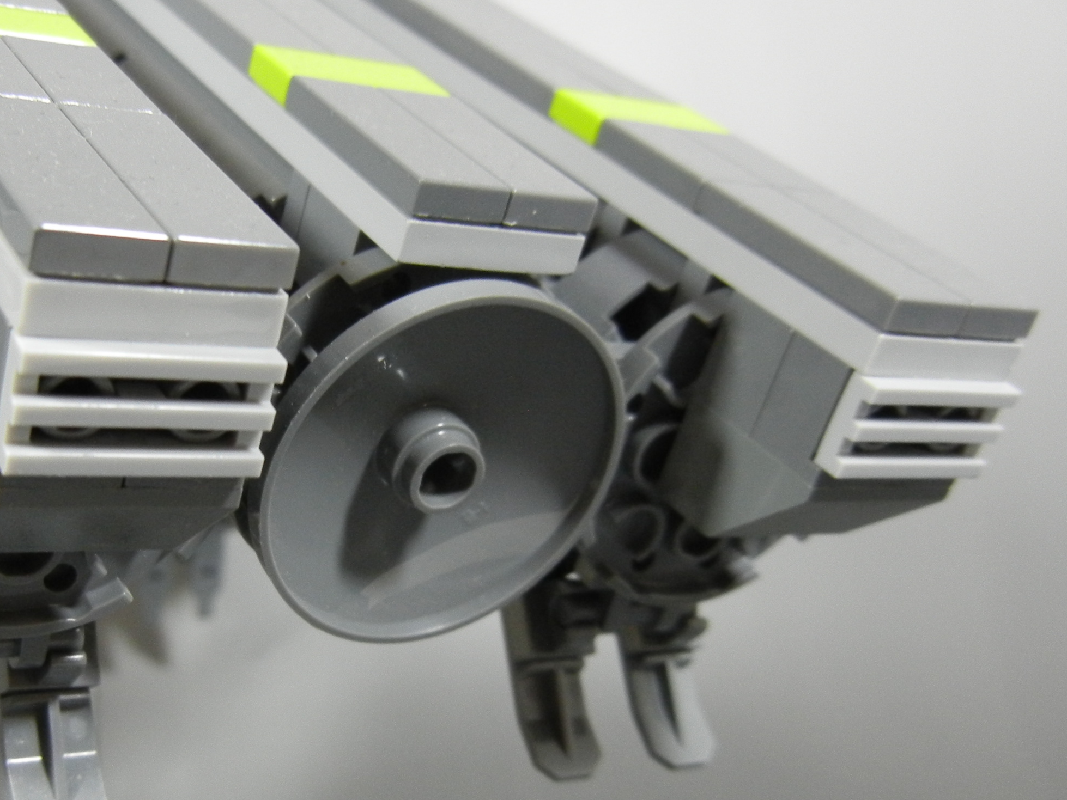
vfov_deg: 28.8
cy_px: 565
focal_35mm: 50
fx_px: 1541
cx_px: 320
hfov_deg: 37.6
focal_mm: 5.4
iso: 400
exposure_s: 1/32.4
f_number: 3.5
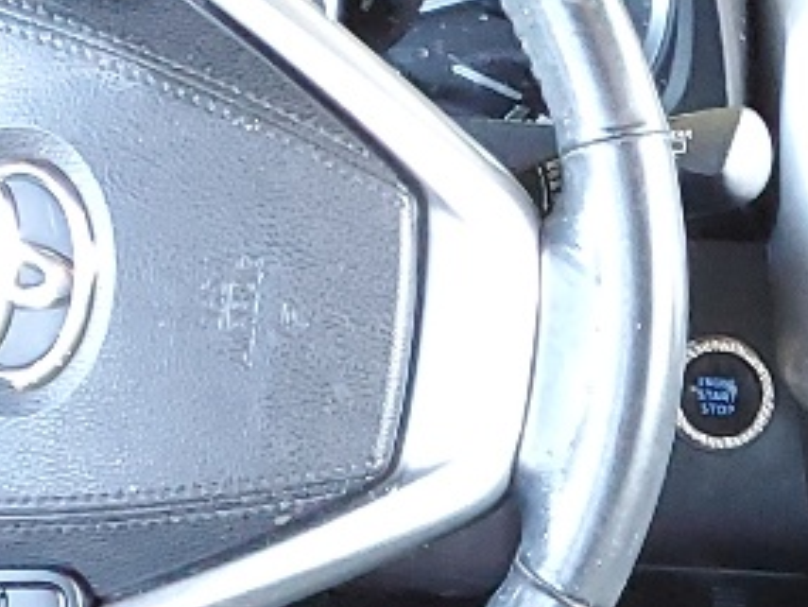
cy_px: 1217
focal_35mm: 146
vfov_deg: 9.5
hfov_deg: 12.8
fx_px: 3409
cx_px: 1199
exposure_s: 1/40
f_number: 1.5
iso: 295
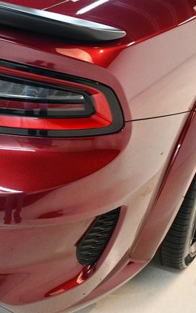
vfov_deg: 34.0
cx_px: 50
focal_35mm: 60
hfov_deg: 21.5
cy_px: 156
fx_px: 513
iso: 3200
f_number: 3.8
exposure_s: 1/100
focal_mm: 26
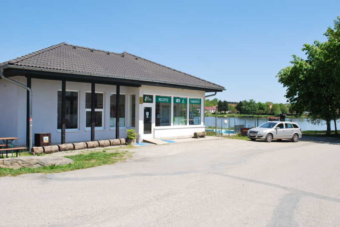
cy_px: 114
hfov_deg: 61.9
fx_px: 283
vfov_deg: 43.6
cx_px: 170
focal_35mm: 30
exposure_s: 1/250
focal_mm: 20
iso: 100
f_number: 8
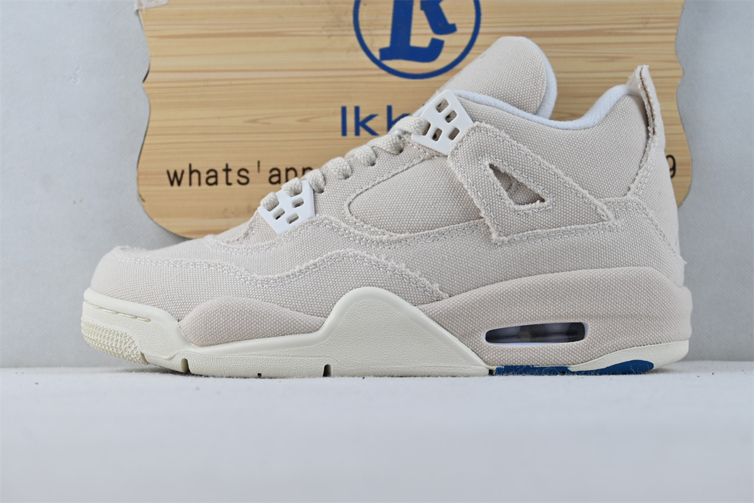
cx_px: 377
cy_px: 252
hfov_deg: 35.9
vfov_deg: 24.4
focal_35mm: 56
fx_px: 1162
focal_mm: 37
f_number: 5.3
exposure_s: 1/80
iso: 100
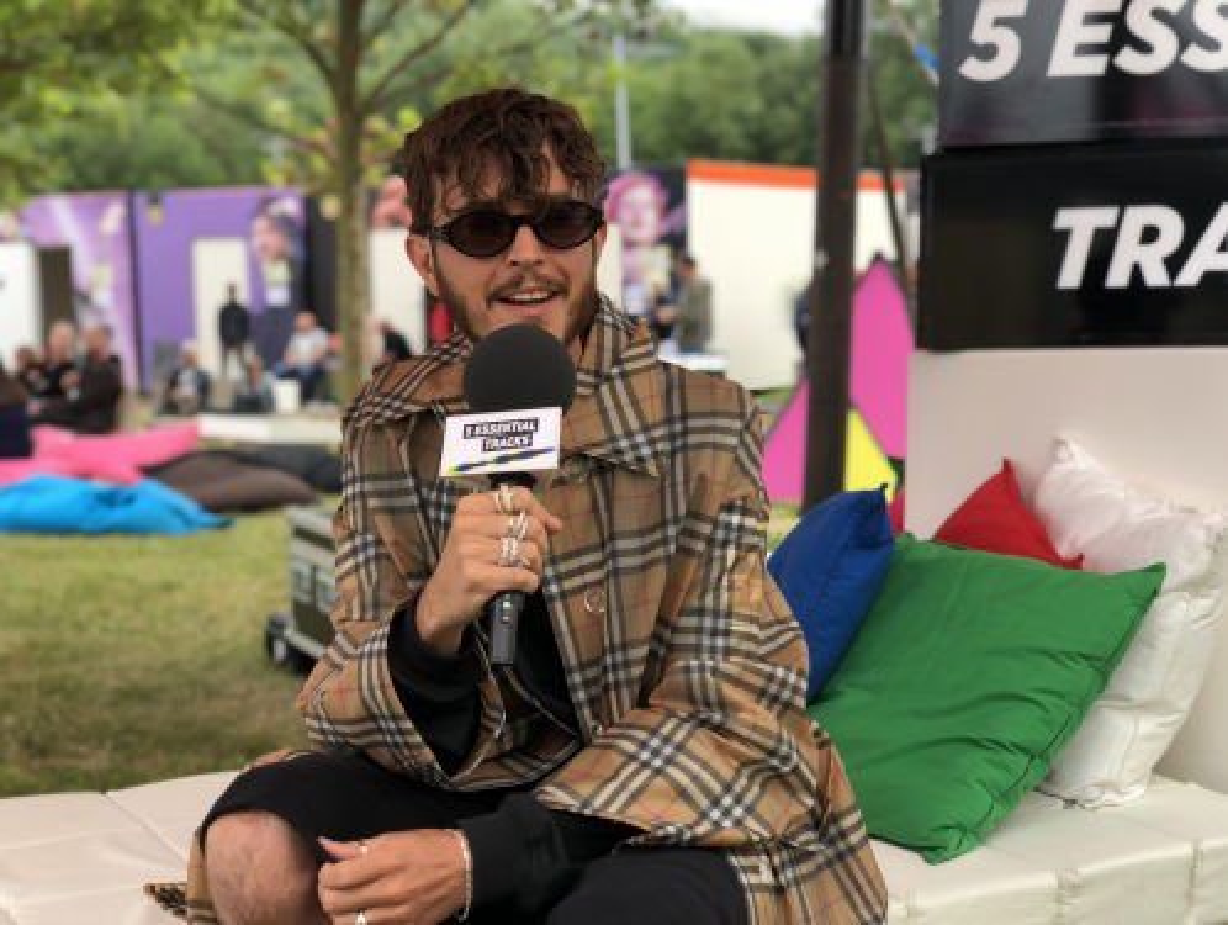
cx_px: 614
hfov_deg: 36.8
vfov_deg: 28.1
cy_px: 462
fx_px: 1847
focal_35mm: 52
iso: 16
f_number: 2.4
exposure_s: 1/145
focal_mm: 6
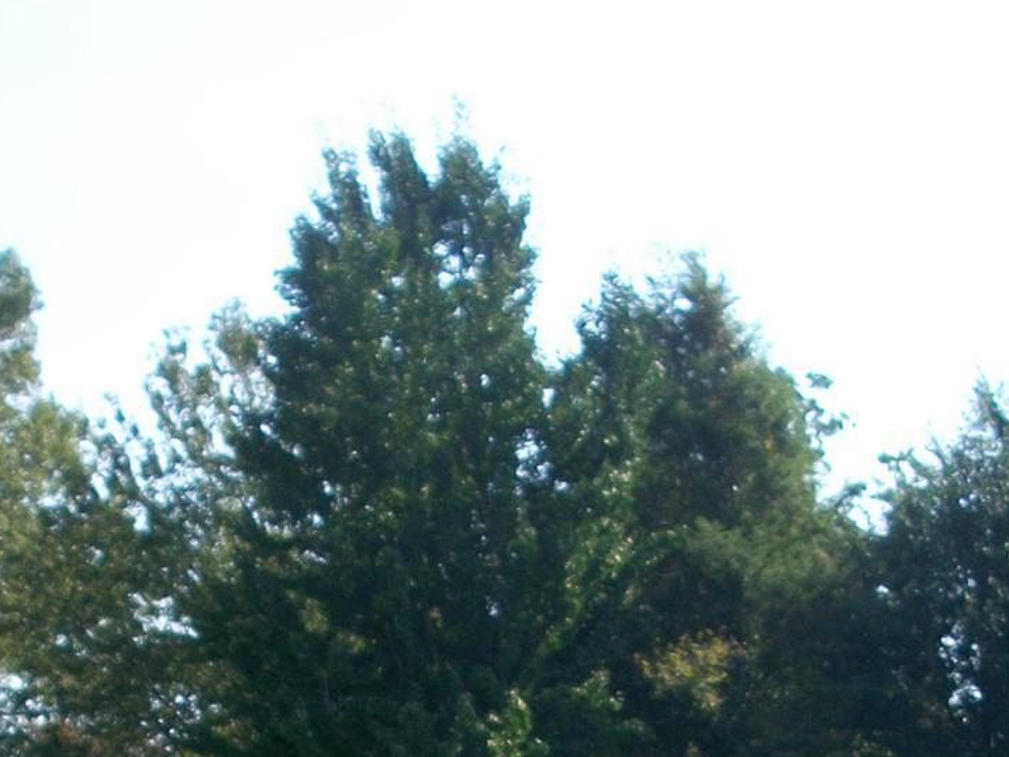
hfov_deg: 19.6
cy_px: 993
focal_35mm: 100
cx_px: 318
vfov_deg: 14.2
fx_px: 2915
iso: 80
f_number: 3.1
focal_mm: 6.3
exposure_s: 1/640
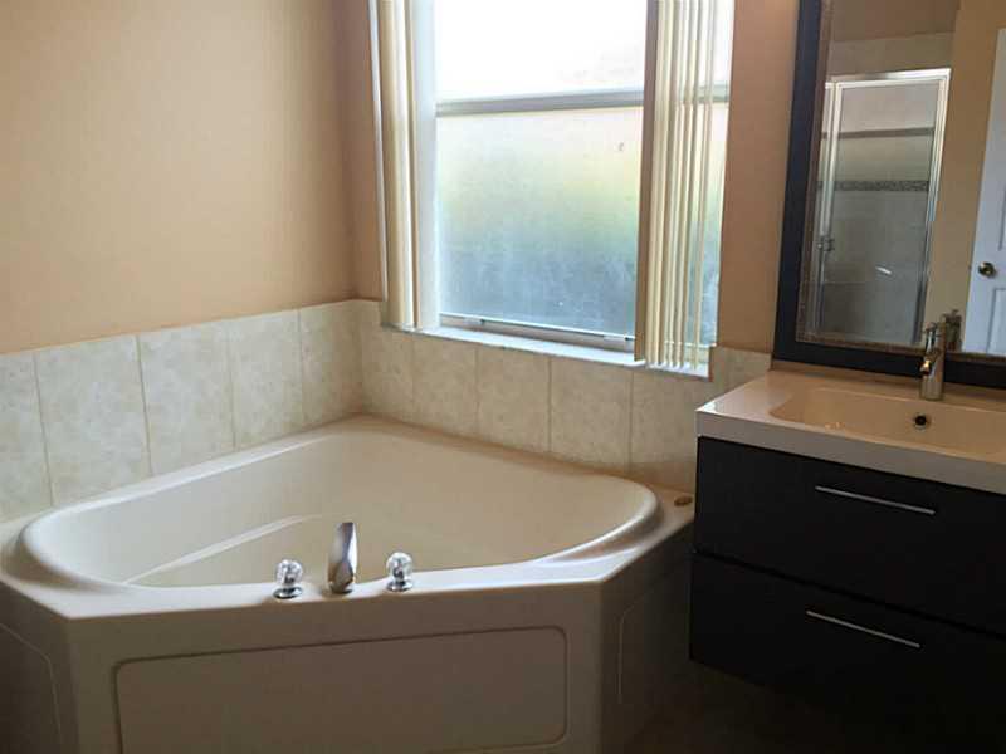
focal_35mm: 29
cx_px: 503
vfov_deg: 48.2
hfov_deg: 61.7
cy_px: 377
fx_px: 843
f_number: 2.2
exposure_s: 1/120
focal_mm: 4.15
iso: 50
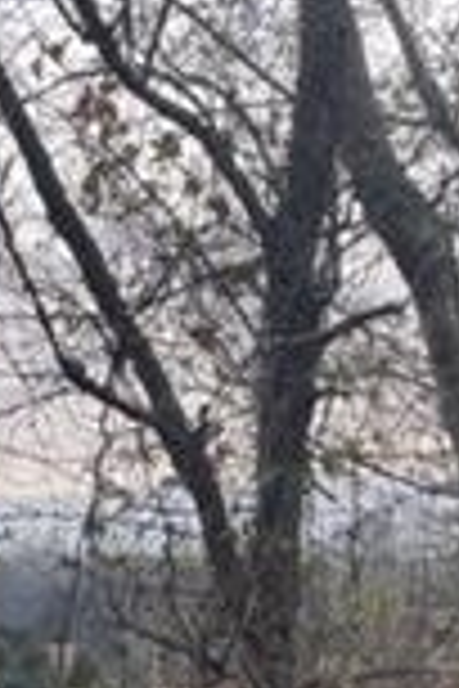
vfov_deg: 17.4
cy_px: 787
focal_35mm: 113
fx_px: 2161
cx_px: -572
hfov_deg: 10.7
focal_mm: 5.1
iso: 32
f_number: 1.6
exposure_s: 1/2924
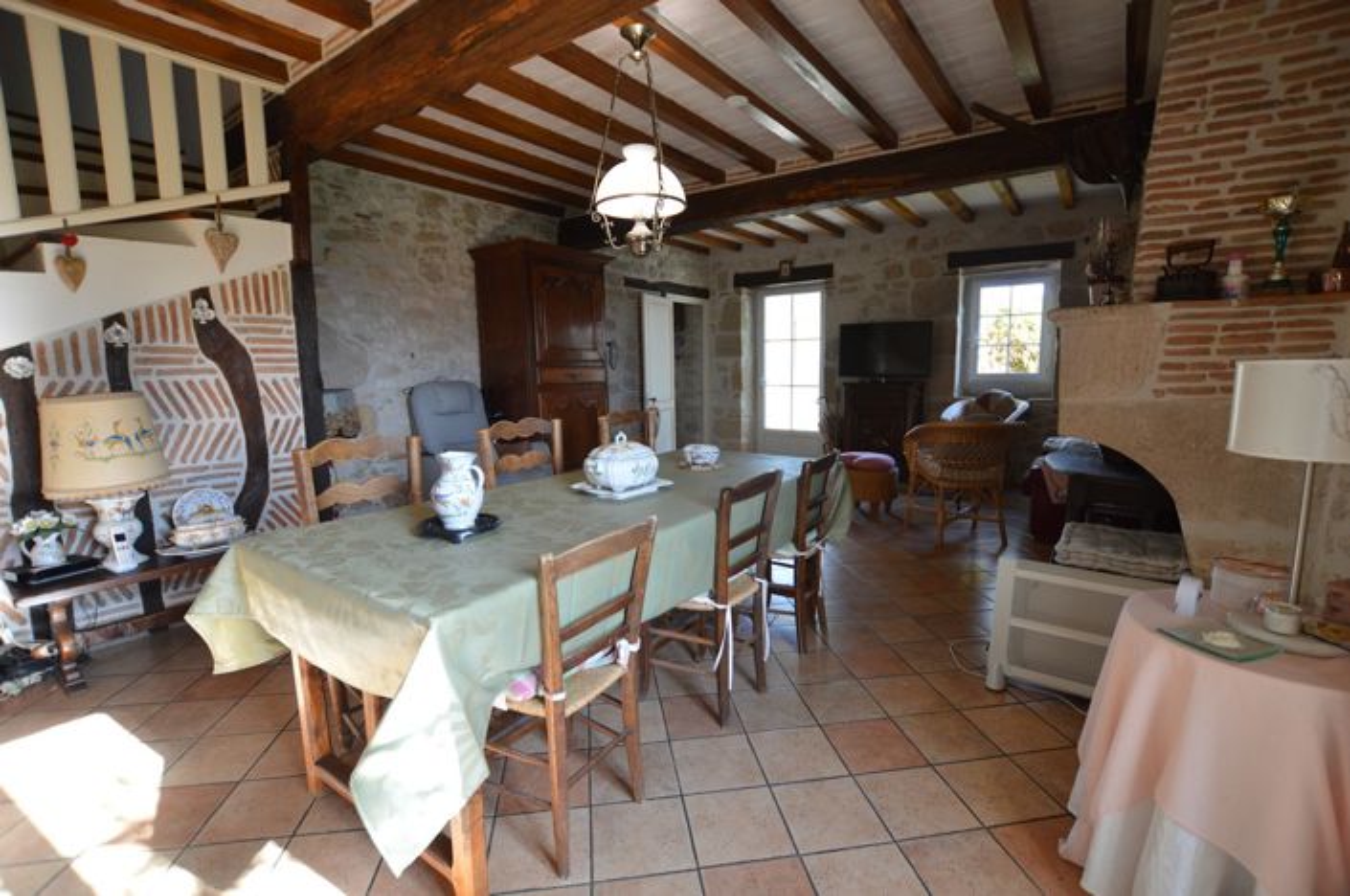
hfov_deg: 100.5
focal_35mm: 15
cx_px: 675
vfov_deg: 77.2
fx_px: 562
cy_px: 448
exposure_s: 1/60
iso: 400
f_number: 3.5
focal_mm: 10
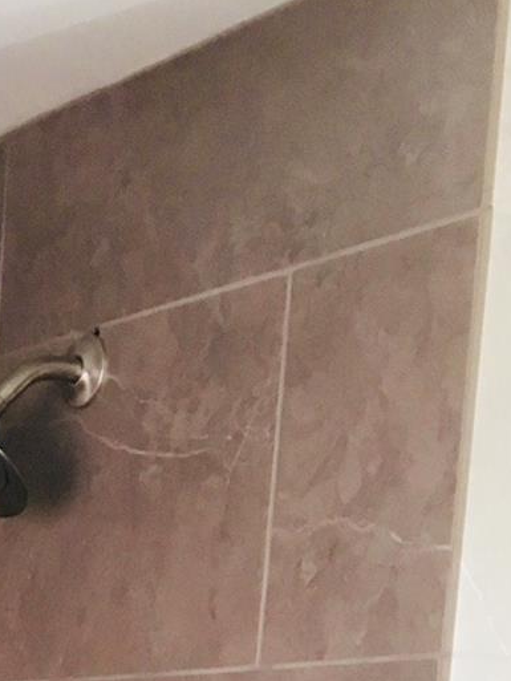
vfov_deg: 15.6
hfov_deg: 12.1
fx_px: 2223
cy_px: 1110
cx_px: -400
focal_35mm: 113
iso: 100
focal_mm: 4.15
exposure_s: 1/17
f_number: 2.2
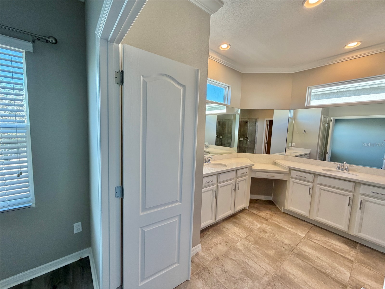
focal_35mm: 14
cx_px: 192
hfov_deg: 102.1
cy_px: 144
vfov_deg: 85.7
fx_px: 156
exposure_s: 1/120
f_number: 2.2
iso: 200
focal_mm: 2.22
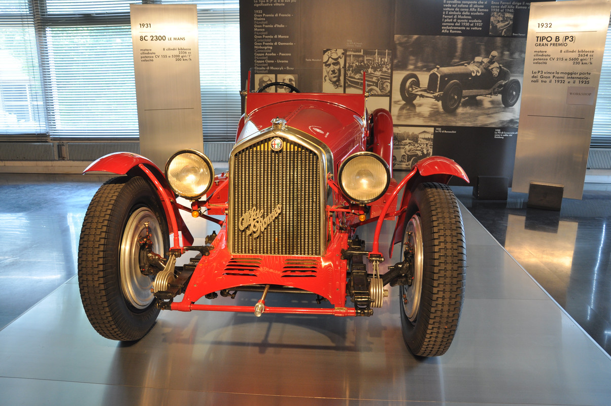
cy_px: 203
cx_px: 306
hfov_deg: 67.4
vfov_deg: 47.8
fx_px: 458
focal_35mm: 27
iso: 400
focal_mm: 18
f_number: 5.6
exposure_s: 1/30
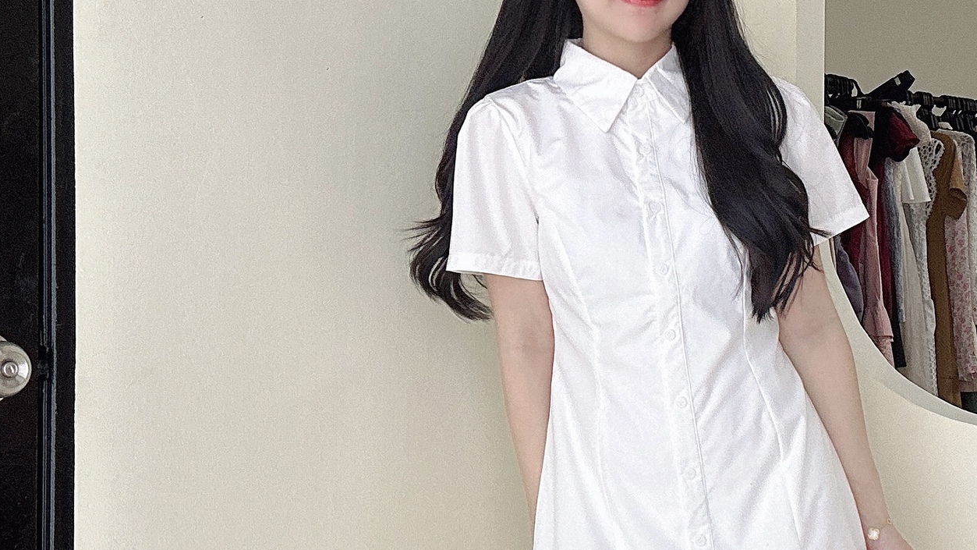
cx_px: 647
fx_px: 1244
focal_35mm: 48
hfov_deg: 42.3
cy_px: 592
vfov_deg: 23.5
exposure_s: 1/104
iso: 80
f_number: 1.9
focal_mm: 2.69
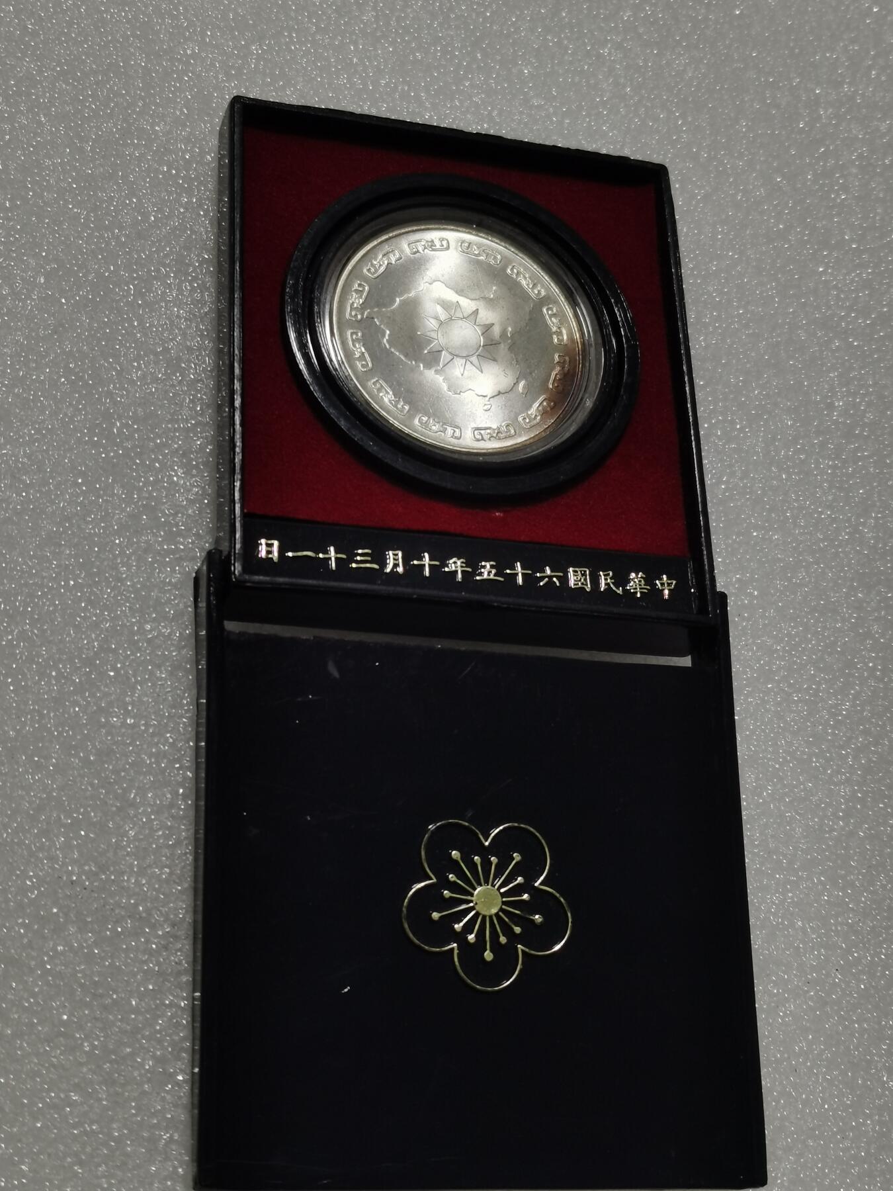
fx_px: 1926
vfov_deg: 34.3
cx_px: 446
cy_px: 596
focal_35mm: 56
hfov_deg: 26.1
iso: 50
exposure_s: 1/135
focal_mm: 5.58
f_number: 1.8
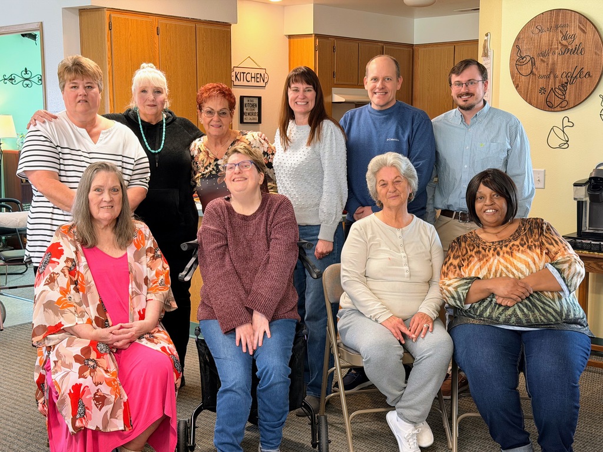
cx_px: 302
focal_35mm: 48
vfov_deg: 30.3
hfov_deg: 39.7
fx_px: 836
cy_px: 226
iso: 100
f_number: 1.78
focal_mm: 6.76
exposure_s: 1/60
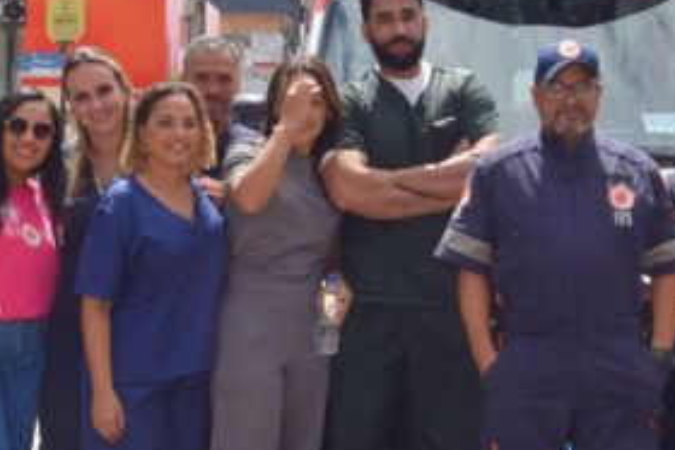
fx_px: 1863
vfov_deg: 13.8
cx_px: 391
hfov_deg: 20.5
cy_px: 215
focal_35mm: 99
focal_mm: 25
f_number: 10
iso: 100
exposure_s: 1/200
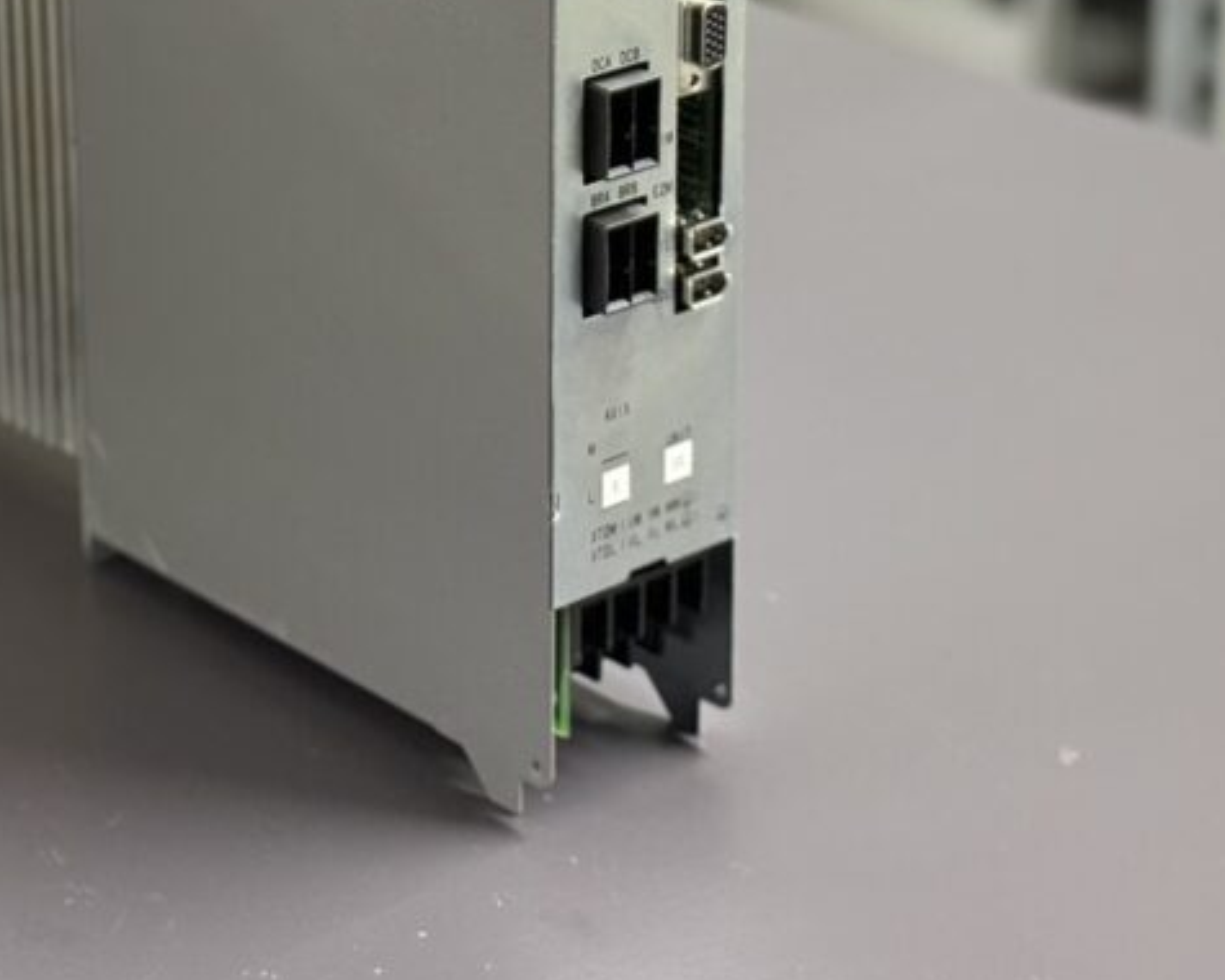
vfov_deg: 15.0
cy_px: 5
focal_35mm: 101
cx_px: 353
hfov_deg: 18.9
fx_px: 3662
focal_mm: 6.76
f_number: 1.78
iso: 320
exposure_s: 1/33
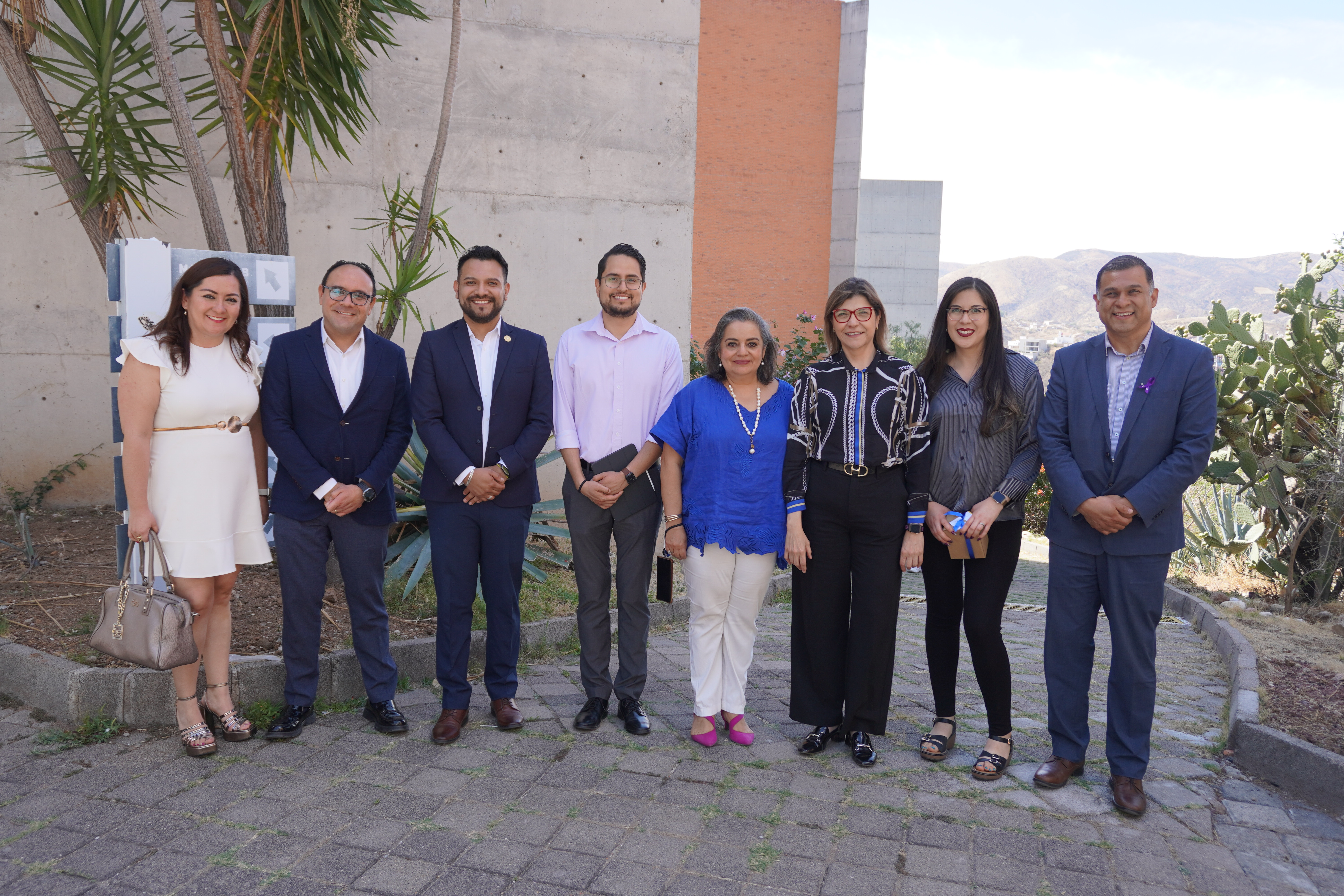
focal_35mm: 30
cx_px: 672
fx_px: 1120
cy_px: 448
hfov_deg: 61.9
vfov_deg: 43.6
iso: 100
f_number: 4
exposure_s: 1/250
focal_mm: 20
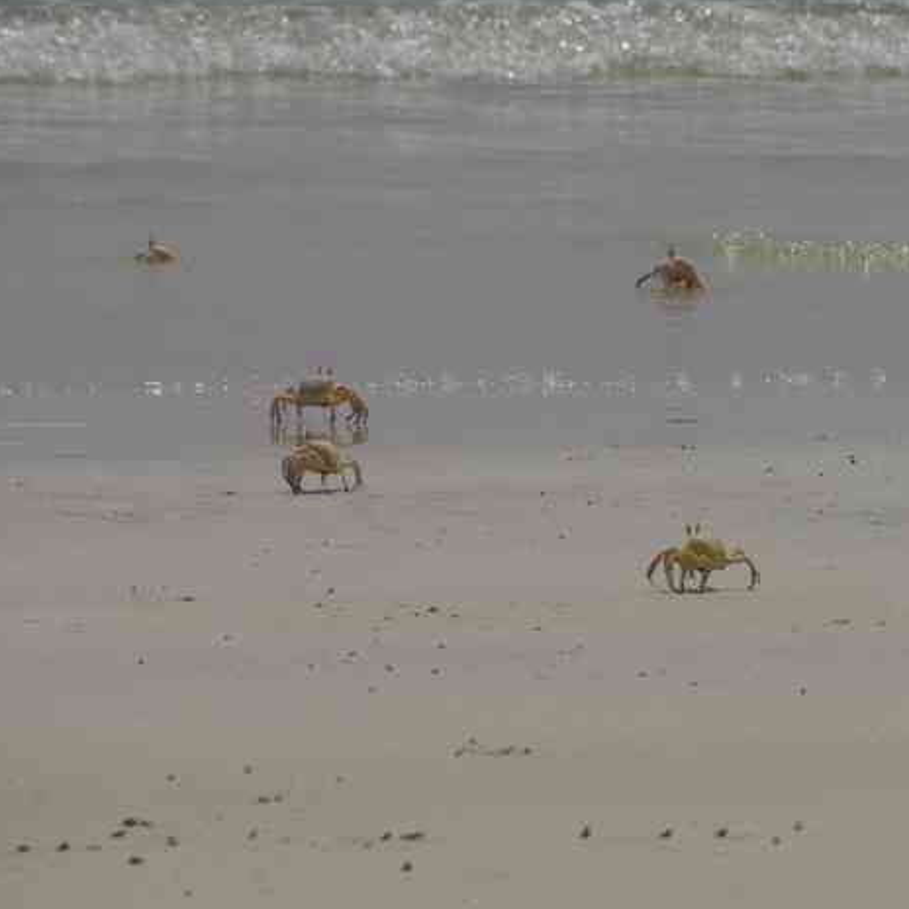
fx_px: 20440
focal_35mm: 688
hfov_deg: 2.5
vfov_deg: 2.5
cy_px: 439
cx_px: 911
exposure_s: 1/500
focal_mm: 250
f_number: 9.5
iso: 100
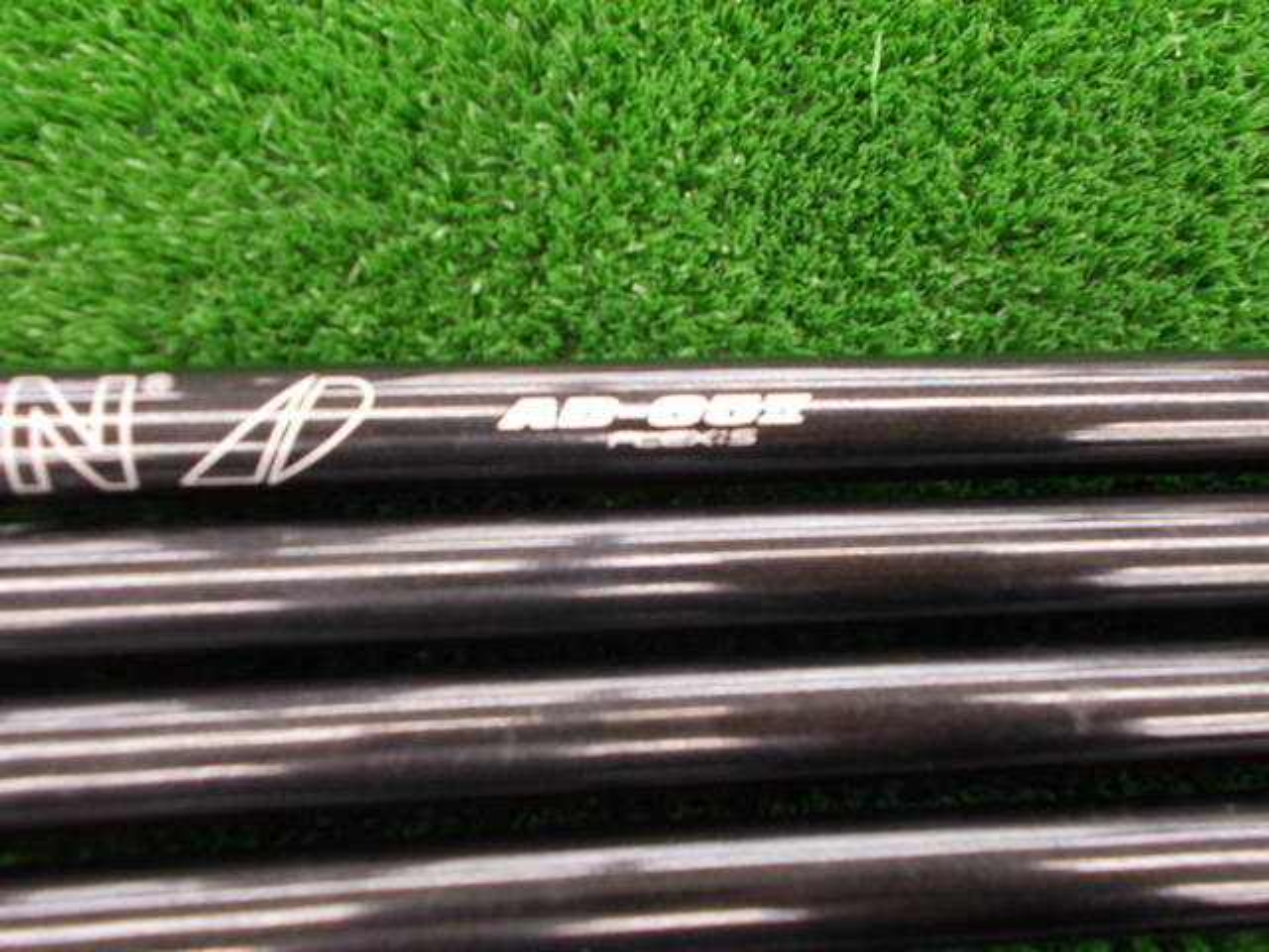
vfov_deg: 41.8
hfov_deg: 54.0
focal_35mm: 34
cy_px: 476
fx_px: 1246
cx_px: 634
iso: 200
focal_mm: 6
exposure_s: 1/10
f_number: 3.6
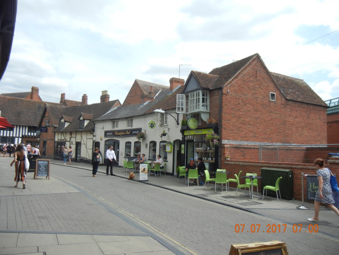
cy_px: 128
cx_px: 170
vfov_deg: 46.8
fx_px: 294
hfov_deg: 60.0
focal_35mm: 30
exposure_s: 1/305
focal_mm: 5.4
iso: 160
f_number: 7
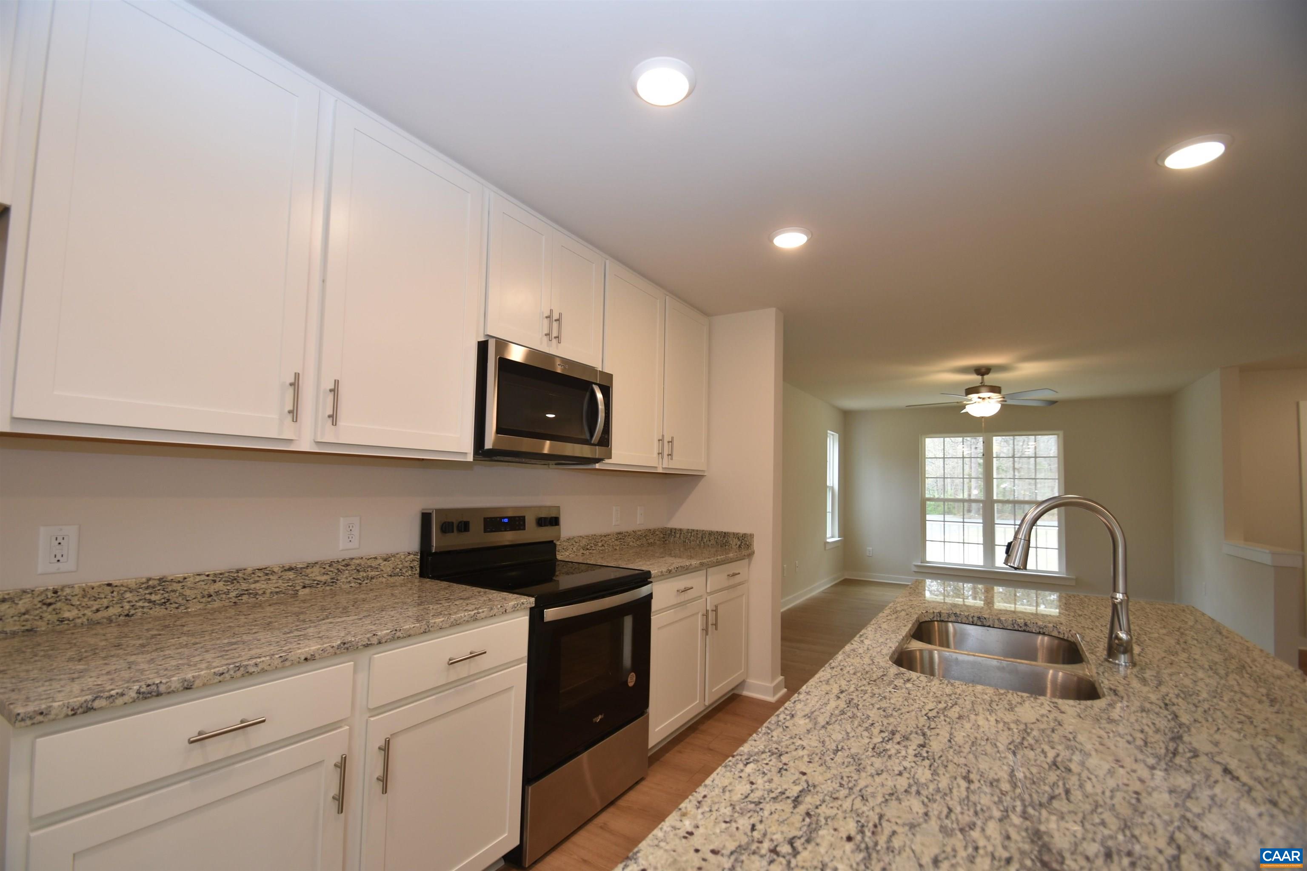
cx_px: 654
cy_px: 436
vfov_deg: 77.3
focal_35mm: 15
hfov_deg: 100.4
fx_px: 545
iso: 250
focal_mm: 10
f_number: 4
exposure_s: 1/60
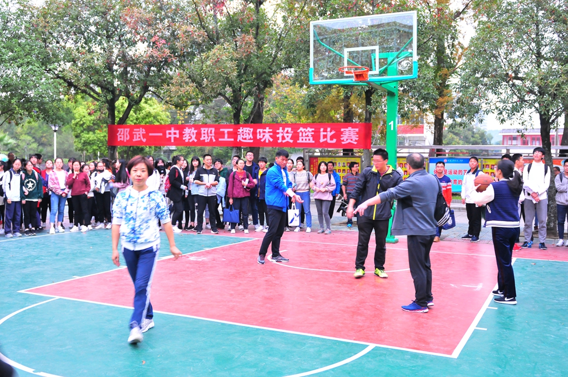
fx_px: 567
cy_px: 188
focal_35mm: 36
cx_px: 284
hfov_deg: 53.2
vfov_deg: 36.8
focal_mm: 24
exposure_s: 1/20
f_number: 2.8
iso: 1250
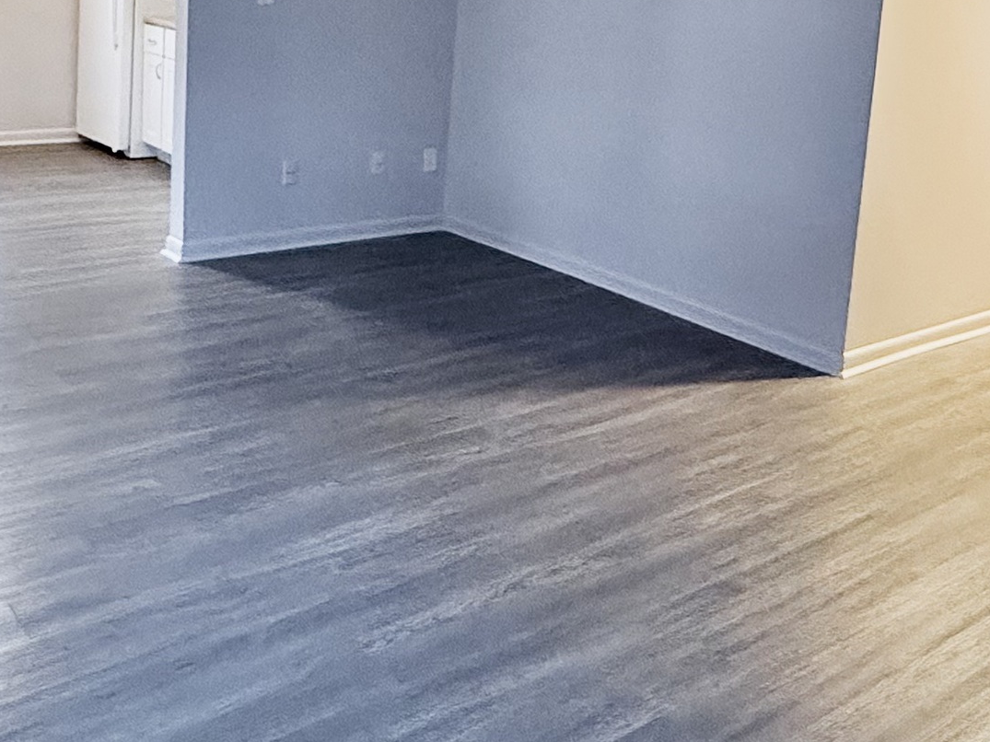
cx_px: 513
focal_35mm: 40
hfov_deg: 46.8
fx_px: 1144
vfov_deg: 34.5
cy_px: 120
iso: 500
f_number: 2.2
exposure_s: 1/60
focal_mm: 2.22
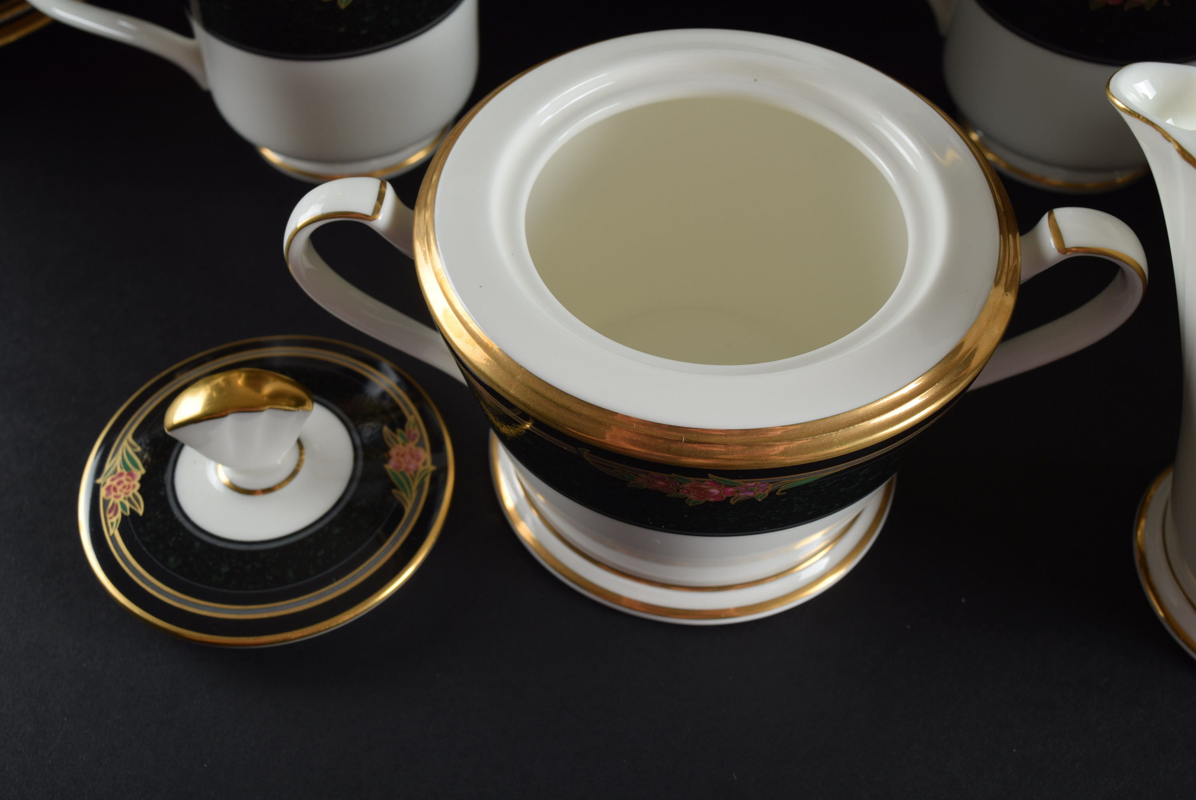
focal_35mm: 46
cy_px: 400
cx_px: 598
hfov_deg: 42.3
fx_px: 1546
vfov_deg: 29.0
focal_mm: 31
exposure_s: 1/100
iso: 100
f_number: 10
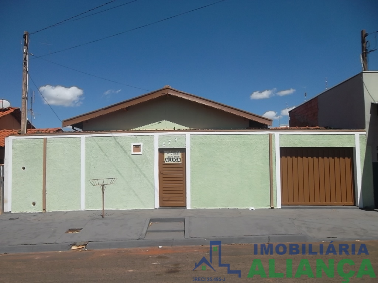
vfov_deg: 51.4
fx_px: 295
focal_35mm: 27
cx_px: 189
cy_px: 142
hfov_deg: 65.3
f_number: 8.9
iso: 80
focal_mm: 4.9
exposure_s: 1/250
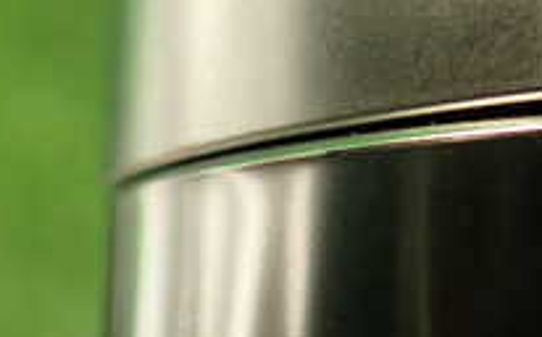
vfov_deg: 13.1
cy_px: 61
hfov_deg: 19.9
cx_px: 631
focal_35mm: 99
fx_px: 1460
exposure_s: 1/30
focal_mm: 5.79
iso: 250
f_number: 2.4
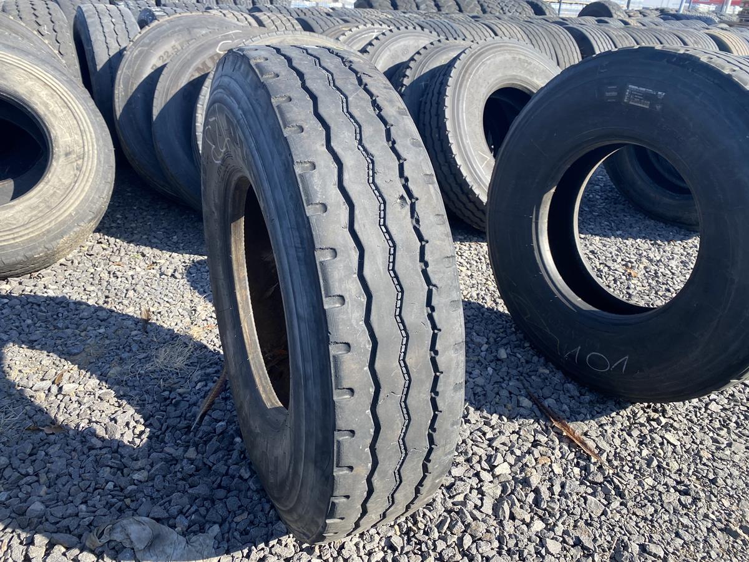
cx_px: 374
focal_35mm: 26
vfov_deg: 53.1
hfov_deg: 67.3
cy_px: 281
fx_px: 563
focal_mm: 4.25
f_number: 1.8
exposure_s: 1/644
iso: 32
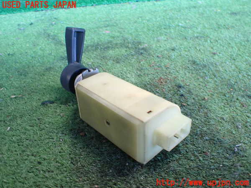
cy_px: 94
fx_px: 218
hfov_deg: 60.0
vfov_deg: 46.8
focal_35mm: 30
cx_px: 126
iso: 800
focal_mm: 5.4
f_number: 2.3
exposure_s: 1/60
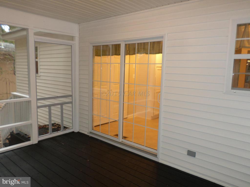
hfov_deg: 69.4
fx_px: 181
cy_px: 94
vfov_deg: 54.9
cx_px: 125
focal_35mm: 25
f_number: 2.5
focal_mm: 4.5
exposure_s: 1/30
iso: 100
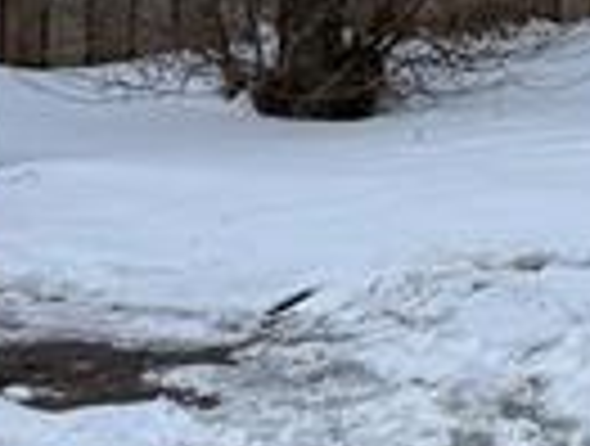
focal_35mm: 187
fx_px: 3196
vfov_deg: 7.7
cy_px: -419
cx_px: 2094
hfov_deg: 8.0
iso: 80
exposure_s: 1/3425
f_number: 1.78
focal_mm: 6.76
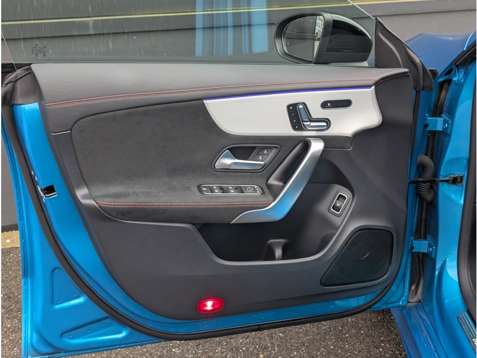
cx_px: 238
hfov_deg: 38.9
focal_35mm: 49
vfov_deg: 29.7
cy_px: 179
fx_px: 675
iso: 335
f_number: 1.68
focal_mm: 6.9
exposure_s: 1/422
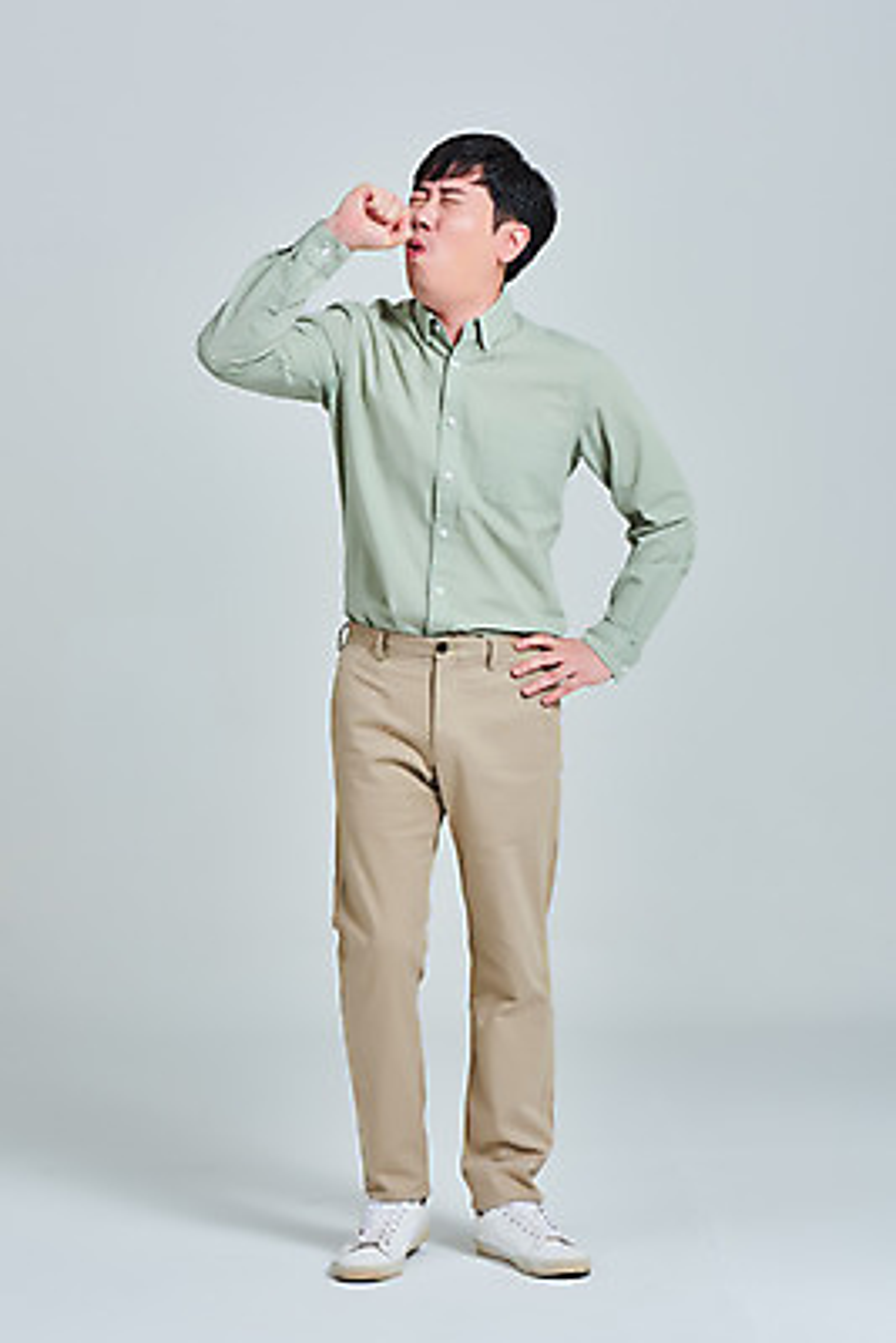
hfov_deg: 17.1
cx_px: 448
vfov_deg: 25.4
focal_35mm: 80
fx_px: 2984
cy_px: 672
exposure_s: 1/125
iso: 100
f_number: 14
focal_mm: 80
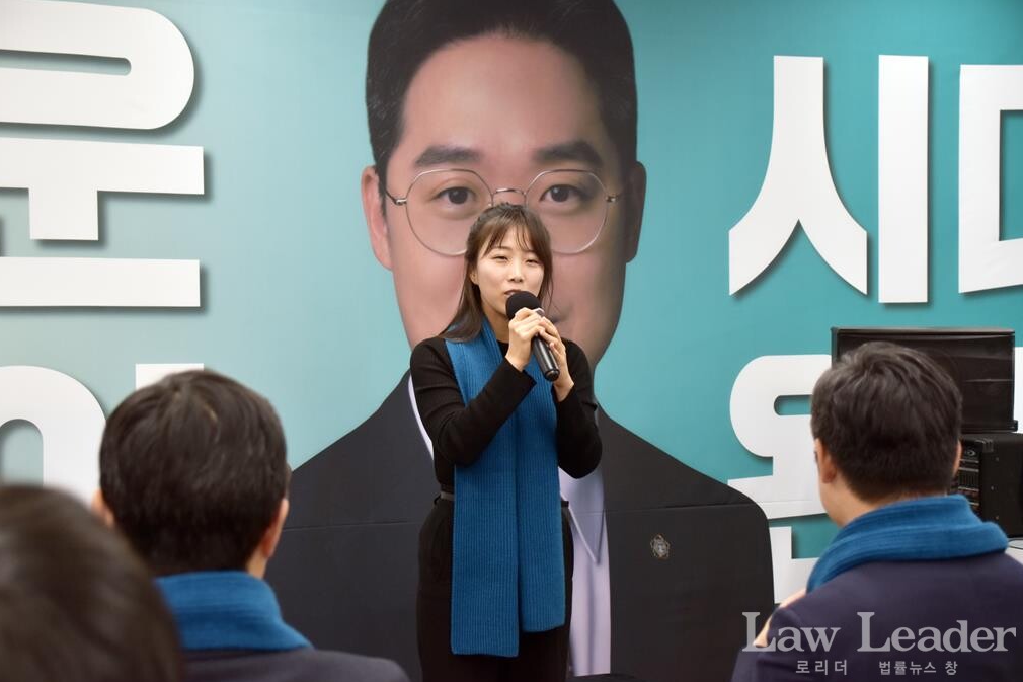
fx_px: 1989
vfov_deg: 19.5
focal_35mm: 70
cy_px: 344
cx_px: 513
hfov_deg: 28.8
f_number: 4.8
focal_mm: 46
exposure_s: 1/125
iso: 400
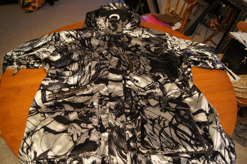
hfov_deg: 67.4
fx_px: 185
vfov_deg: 47.8
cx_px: 124
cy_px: 82
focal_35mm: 27
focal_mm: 18
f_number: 3.5
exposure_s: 1/30
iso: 640
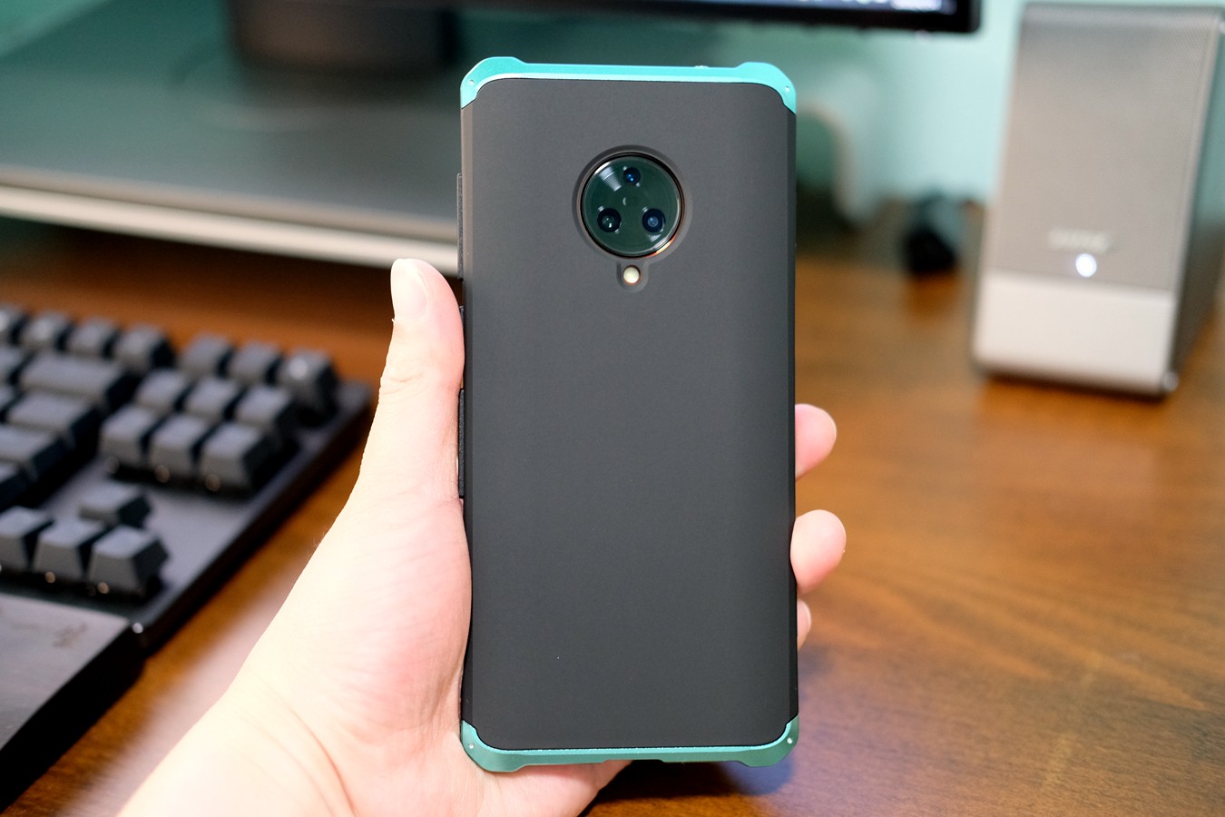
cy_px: 408
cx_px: 612
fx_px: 1803
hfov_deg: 37.5
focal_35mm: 53
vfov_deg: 25.5
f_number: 2
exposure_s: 1/60
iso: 1600
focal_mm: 35
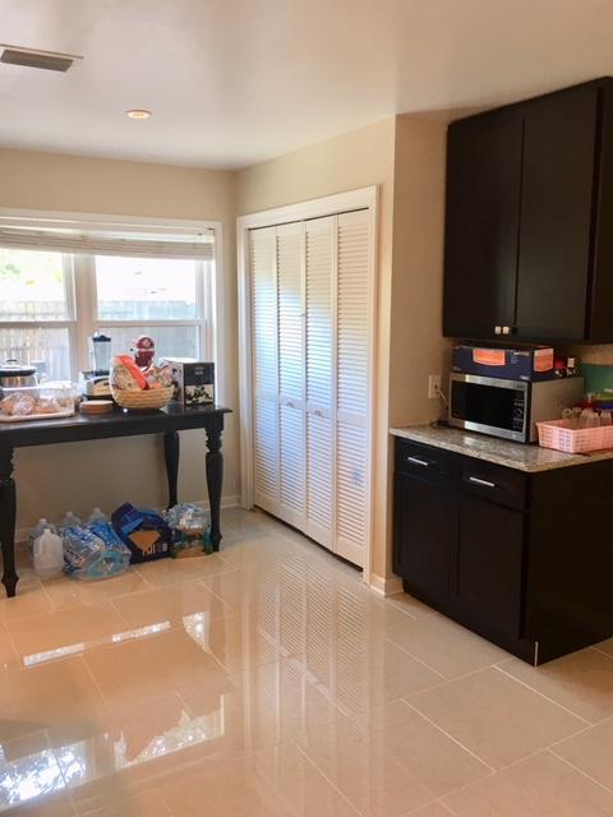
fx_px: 685
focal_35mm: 29
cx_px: 306
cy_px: 408
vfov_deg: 61.7
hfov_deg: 48.2
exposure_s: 1/15
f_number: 2.2
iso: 25
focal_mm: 4.15
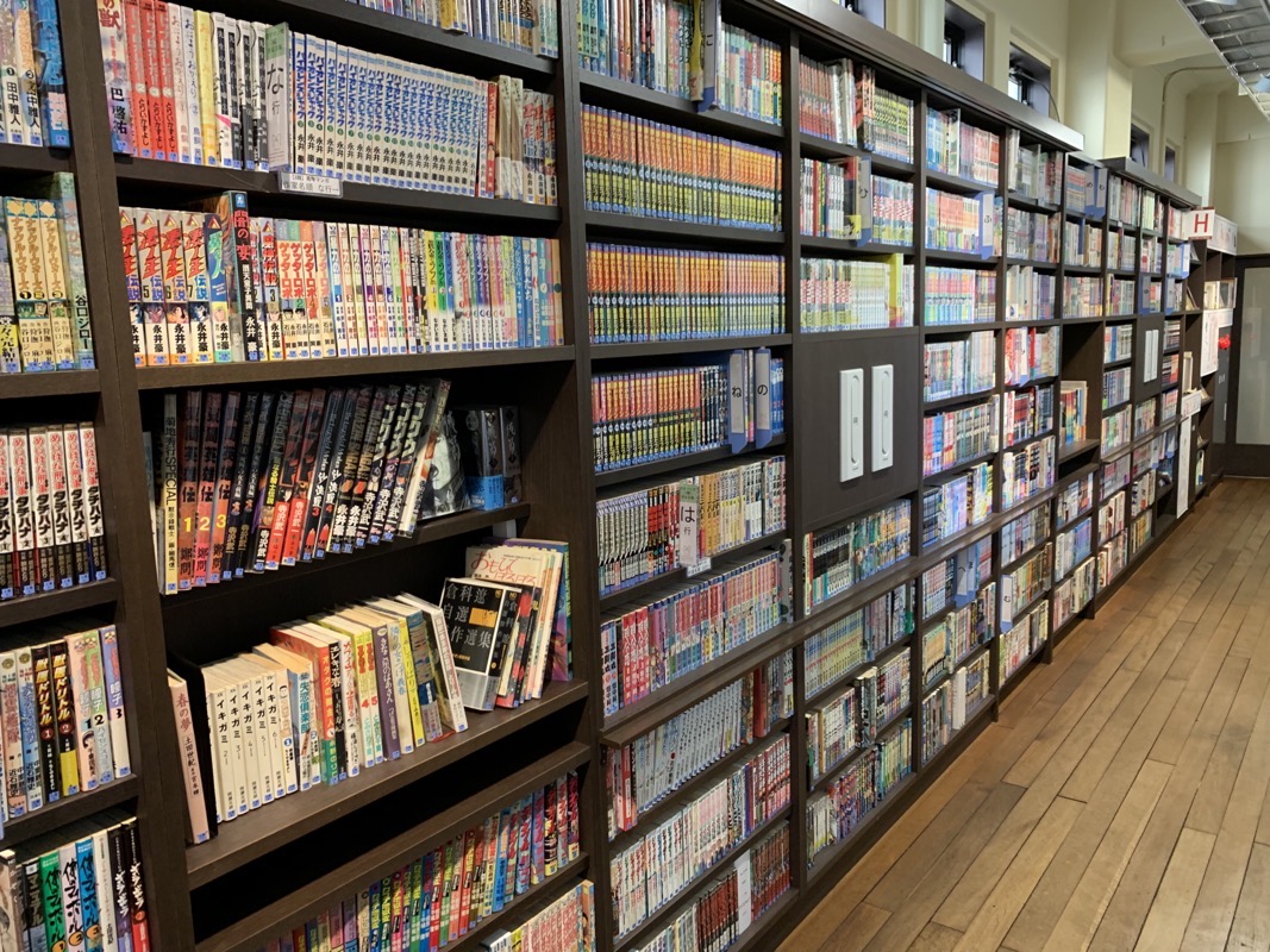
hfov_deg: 67.3
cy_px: 476
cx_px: 635
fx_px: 954
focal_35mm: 26
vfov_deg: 53.1
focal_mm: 4.25
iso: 200
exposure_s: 1/60
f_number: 1.8
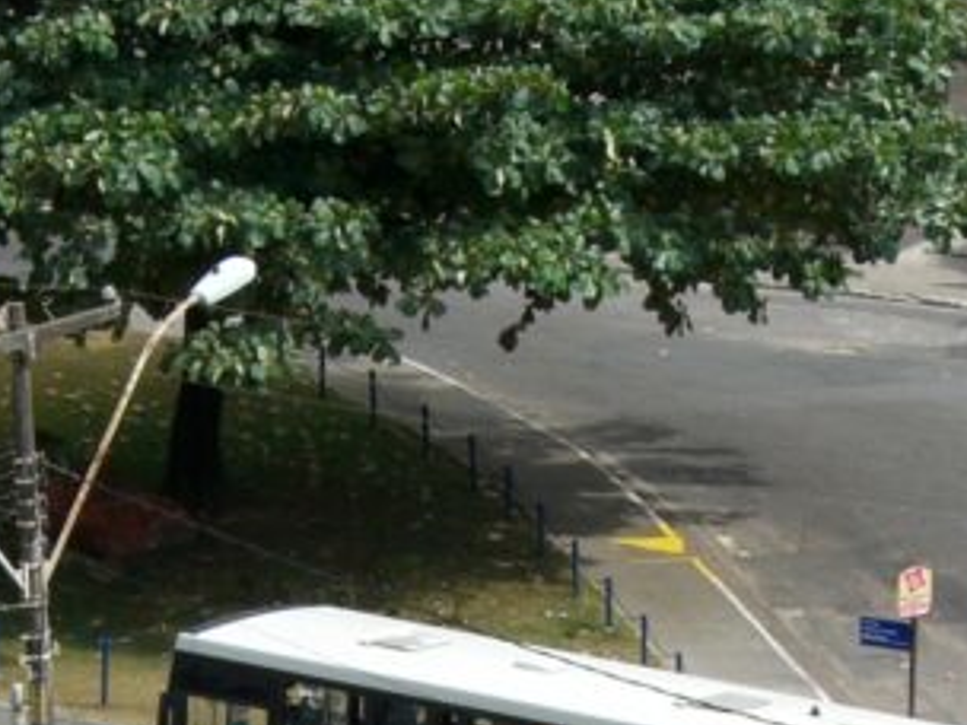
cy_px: 913
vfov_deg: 4.9
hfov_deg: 6.6
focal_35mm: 300
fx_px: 8381
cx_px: 468
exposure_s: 1/100
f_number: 8.3
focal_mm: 18.6
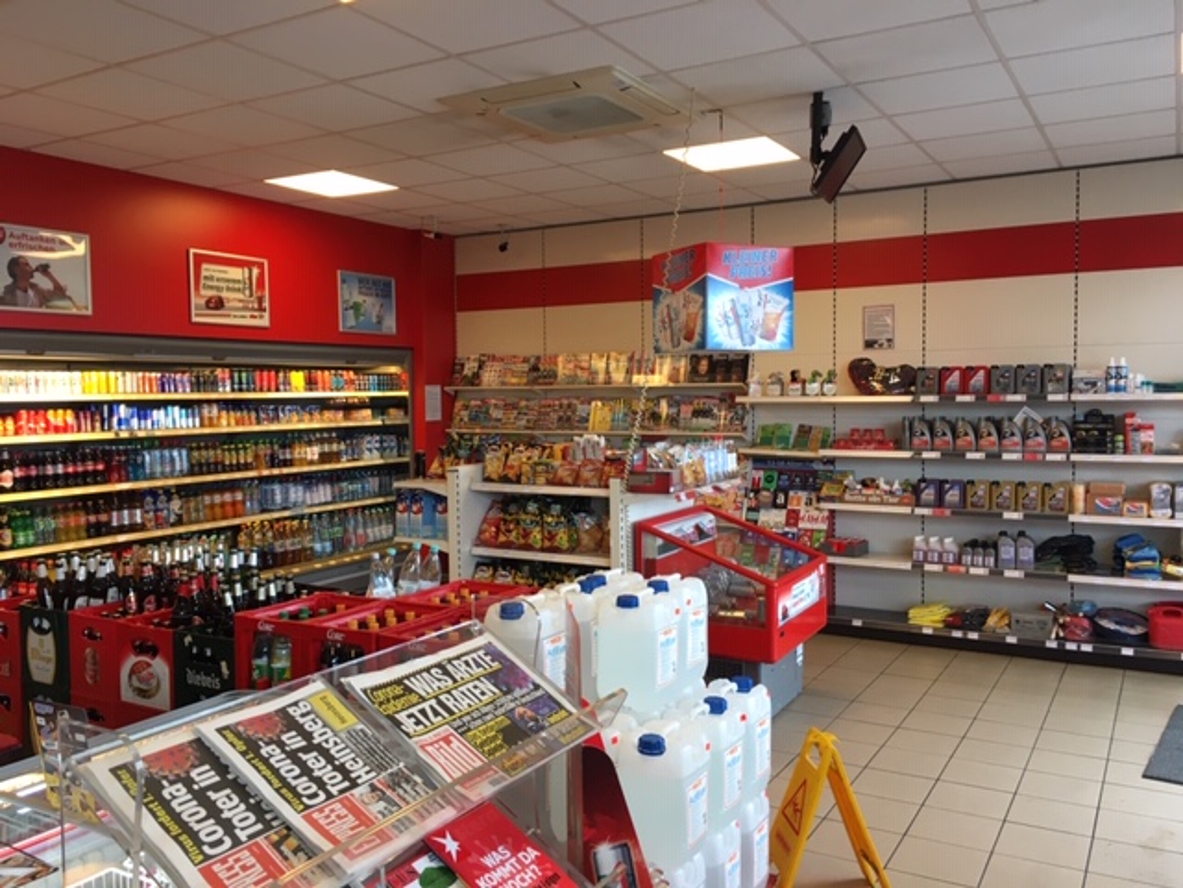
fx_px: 991
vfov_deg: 48.2
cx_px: 592
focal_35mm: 29
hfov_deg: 61.7
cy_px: 444
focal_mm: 4.15
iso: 64
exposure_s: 1/33
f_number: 2.2
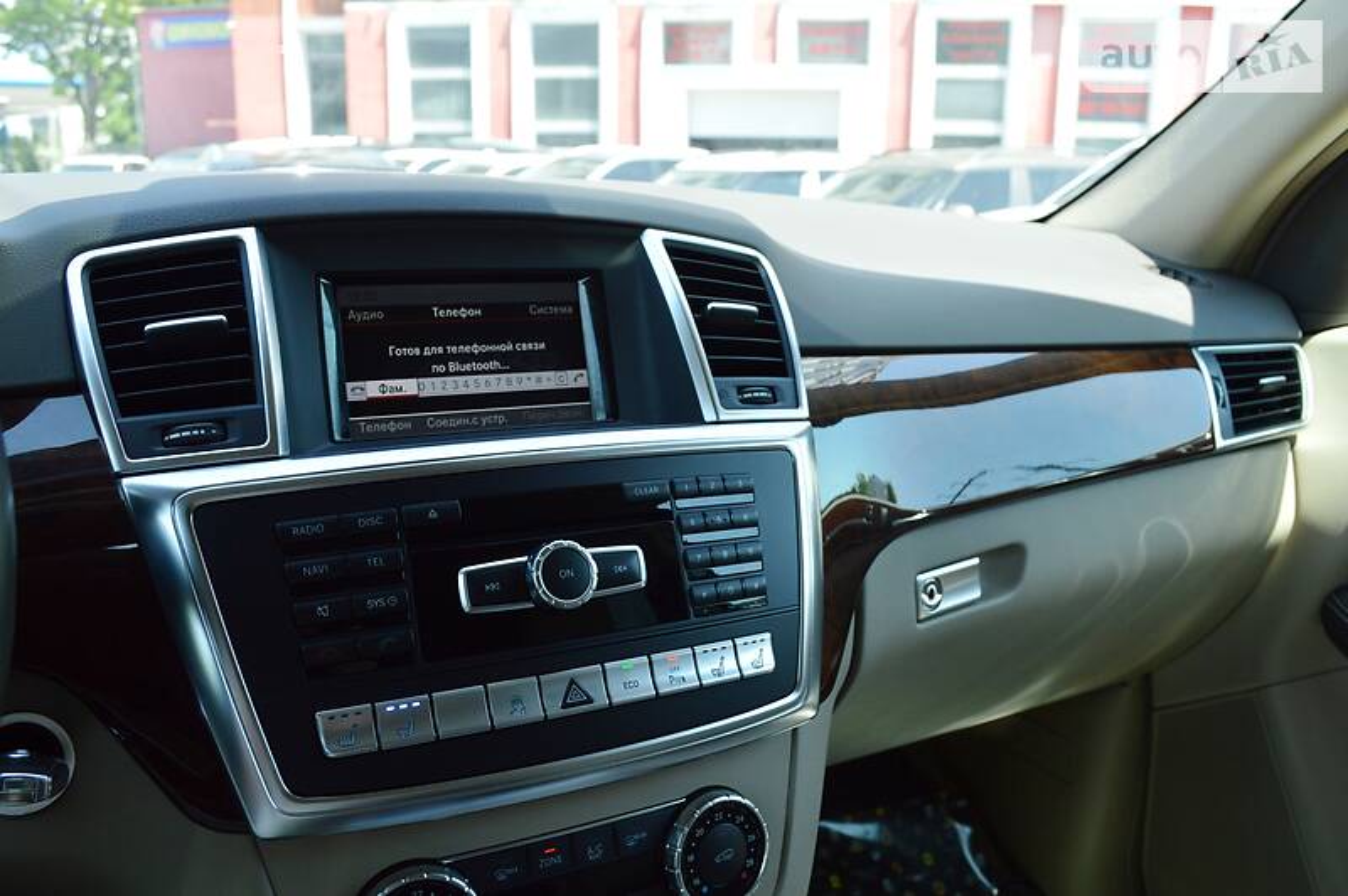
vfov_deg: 43.5
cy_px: 448
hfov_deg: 62.0
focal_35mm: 30
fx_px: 1122
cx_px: 674
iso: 280
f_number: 5.6
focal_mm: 20
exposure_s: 1/125
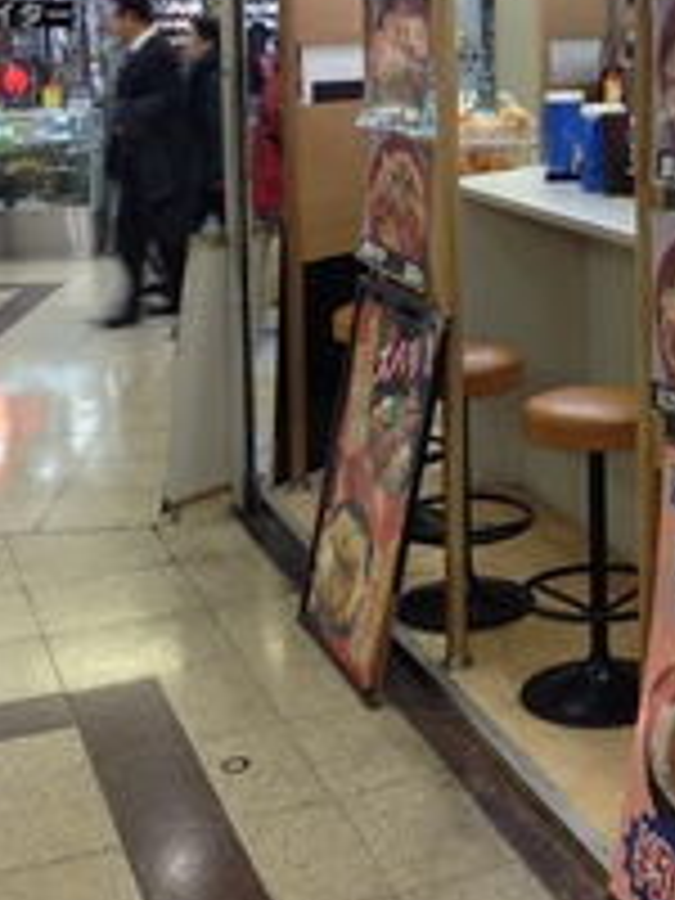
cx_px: 666
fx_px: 1716
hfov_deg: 21.5
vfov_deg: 28.8
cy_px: 180
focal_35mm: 66
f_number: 2.4
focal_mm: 4.12
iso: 50
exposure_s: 1/20
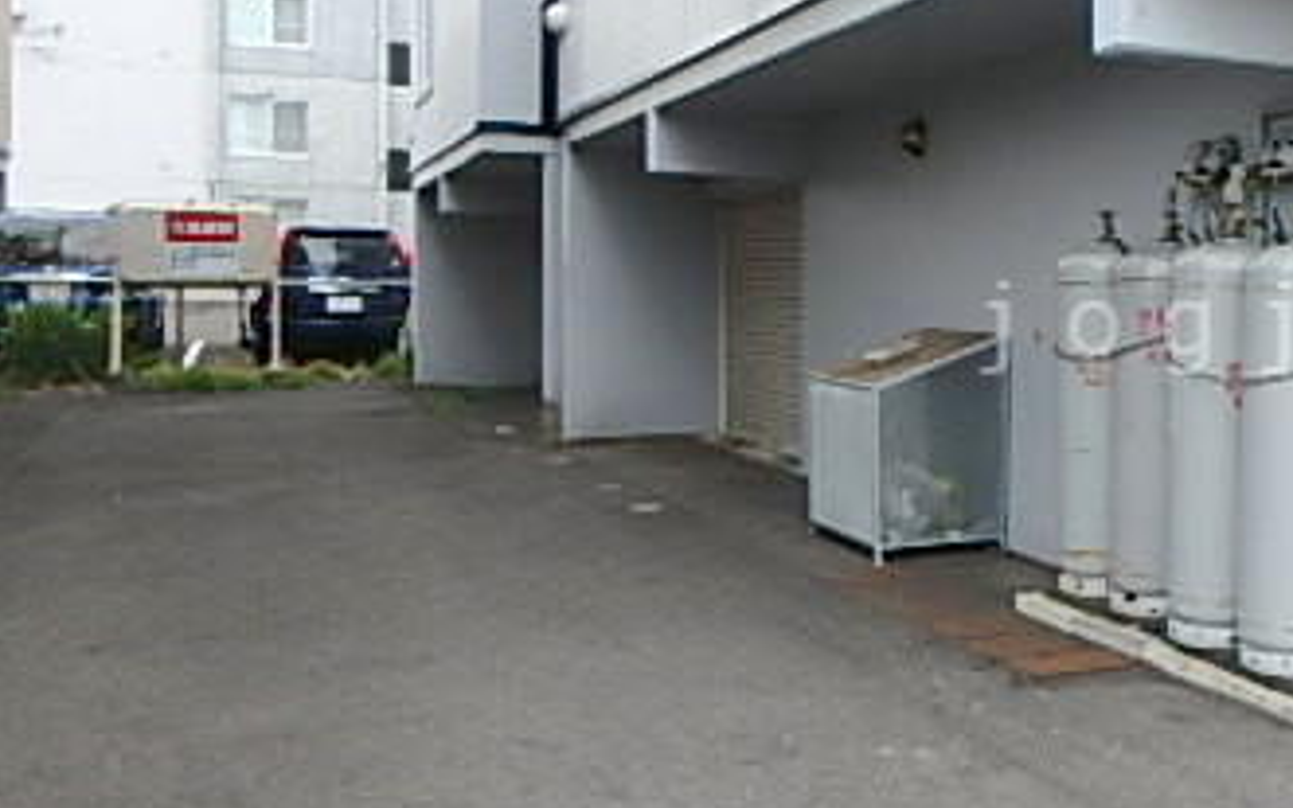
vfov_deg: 29.8
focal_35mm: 43
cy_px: 328
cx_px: 1246
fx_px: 1516
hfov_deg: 41.2
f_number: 3.5
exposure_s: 1/400
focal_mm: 3.7
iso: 125
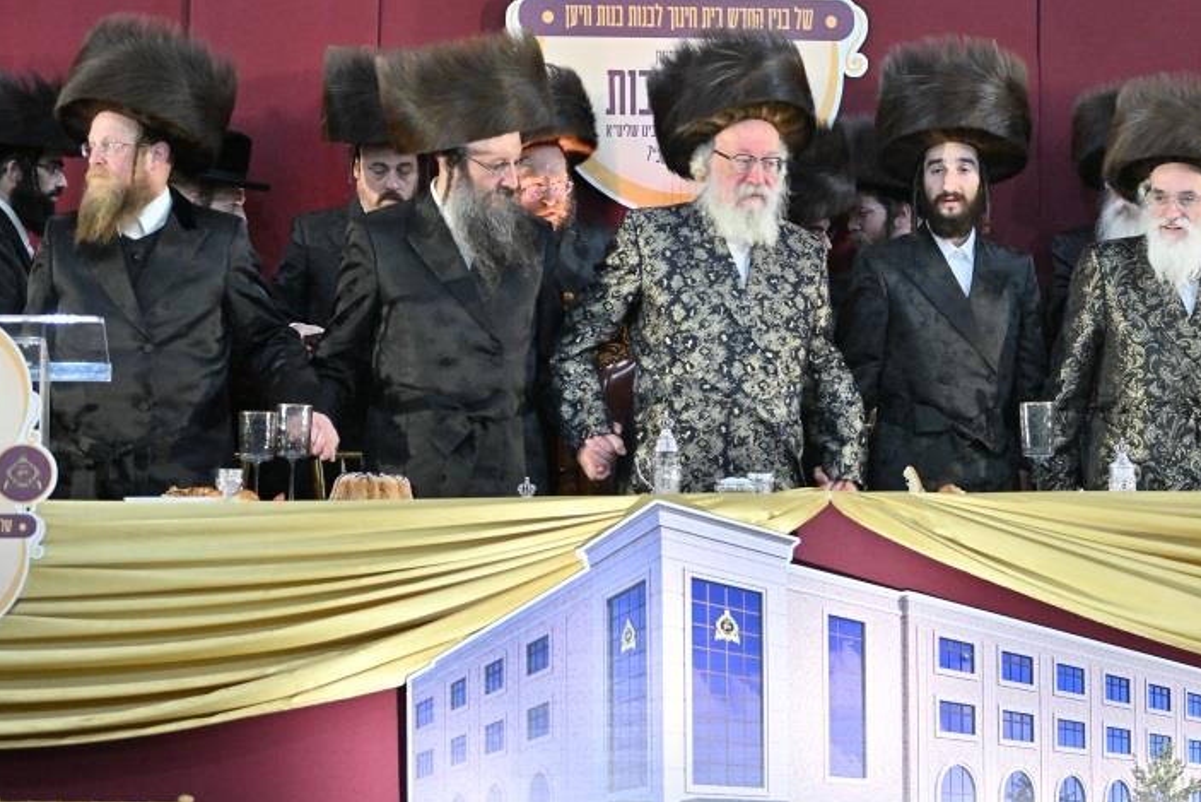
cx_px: 779
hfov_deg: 20.0
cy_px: 254
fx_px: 3403
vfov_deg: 13.4
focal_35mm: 102
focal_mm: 70
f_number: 2.8
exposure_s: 1/160
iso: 1250
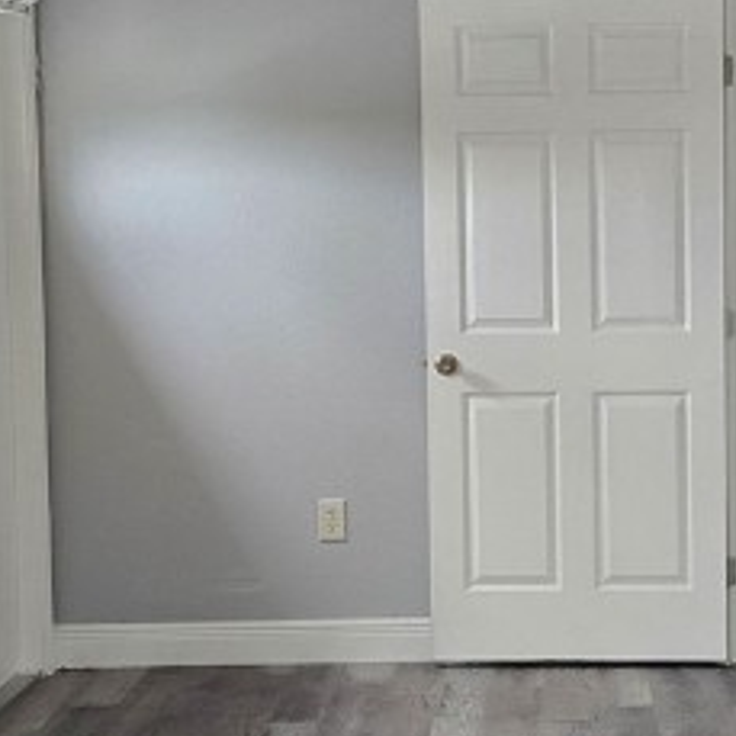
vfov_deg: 19.1
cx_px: 562
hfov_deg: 18.9
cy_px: 399
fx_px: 2189
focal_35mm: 91
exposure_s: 1/180
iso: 250
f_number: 1.7
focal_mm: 6.3
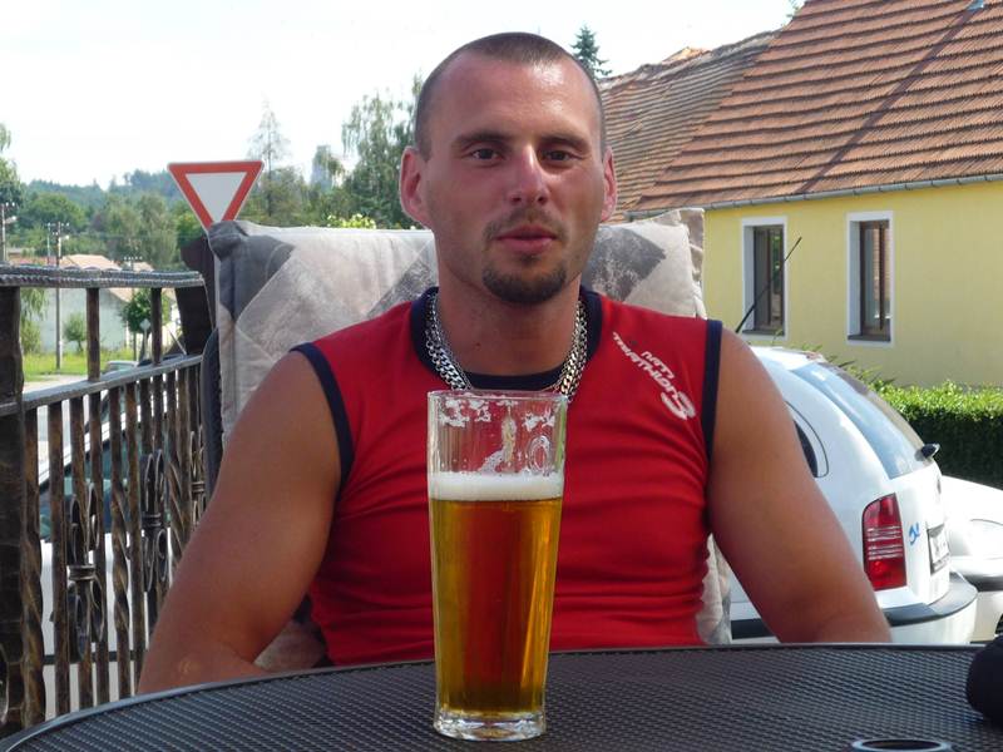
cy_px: 376
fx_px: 3274
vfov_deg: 13.1
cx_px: 502
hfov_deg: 17.4
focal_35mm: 113
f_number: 5.6
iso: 100
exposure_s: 1/200
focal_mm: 14.2
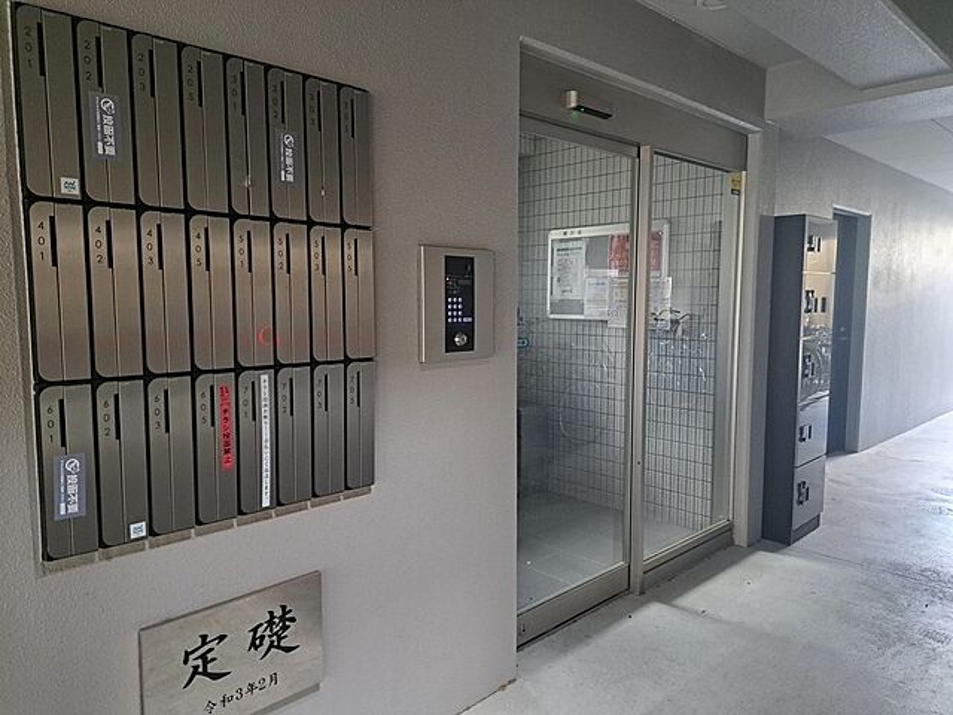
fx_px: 661
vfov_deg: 56.8
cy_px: 358
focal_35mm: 24
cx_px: 476
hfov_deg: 71.6
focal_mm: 5.23
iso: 320
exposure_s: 1/50
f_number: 1.8
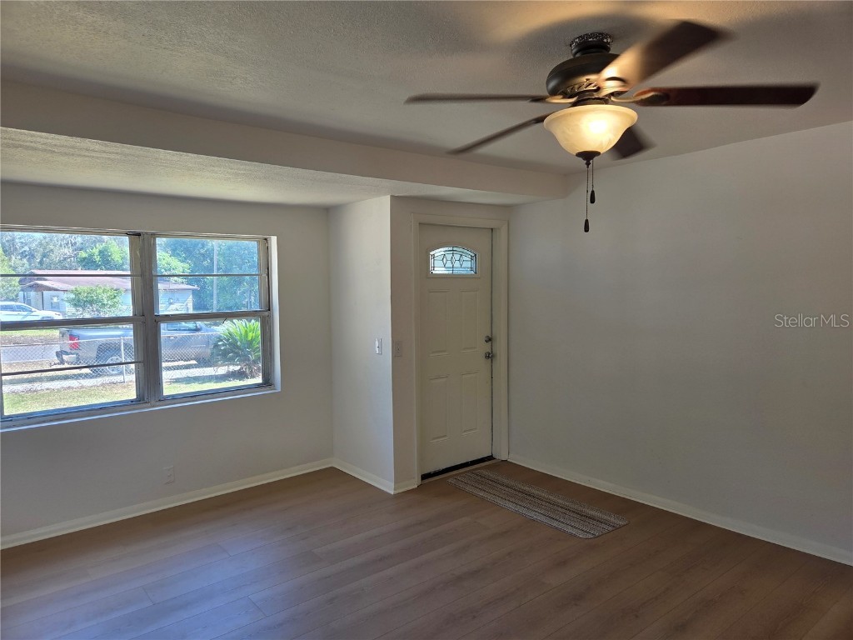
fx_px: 567
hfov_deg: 73.9
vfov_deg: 58.9
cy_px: 320
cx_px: 426
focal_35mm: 23
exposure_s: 1/120
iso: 40
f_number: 1.8
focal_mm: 5.4
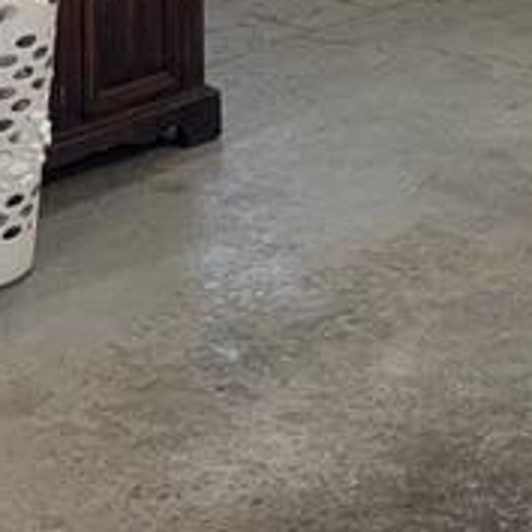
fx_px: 2139
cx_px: 565
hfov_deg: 13.9
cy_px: -358
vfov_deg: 13.1
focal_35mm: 123
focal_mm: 6.76
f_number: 1.78
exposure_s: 1/120
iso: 64
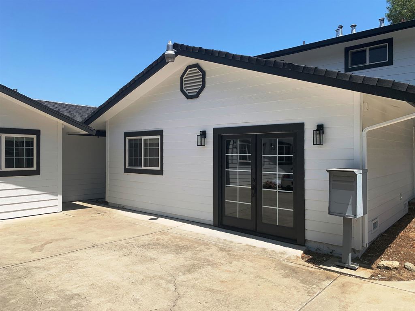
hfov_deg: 67.3
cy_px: 156
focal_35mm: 26
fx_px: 312
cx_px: 208
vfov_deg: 53.1
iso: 25
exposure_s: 1/2915
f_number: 1.8
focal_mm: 4.25
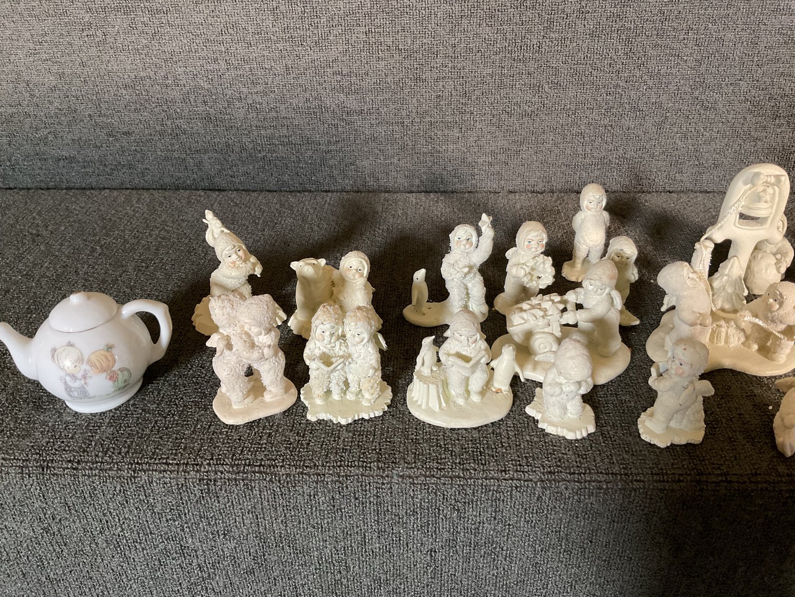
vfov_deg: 48.2
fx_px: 666
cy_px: 298
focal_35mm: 29
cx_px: 398
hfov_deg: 61.7
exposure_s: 1/60
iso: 125
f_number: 1.8
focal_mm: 3
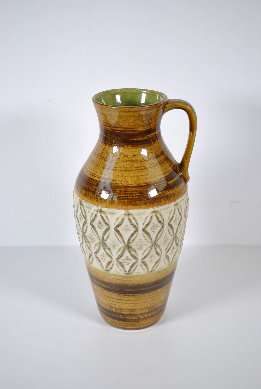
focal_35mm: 51
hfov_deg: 26.6
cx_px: 130
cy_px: 194
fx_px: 552
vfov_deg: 38.8
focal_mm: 34
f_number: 5.6
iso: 200
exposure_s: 1/125
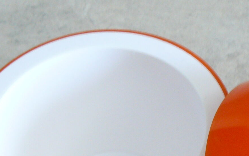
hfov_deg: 23.2
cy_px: 188
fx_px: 604
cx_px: 151
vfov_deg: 14.2
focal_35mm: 89
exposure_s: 1/10
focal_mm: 6
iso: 200
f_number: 2.8
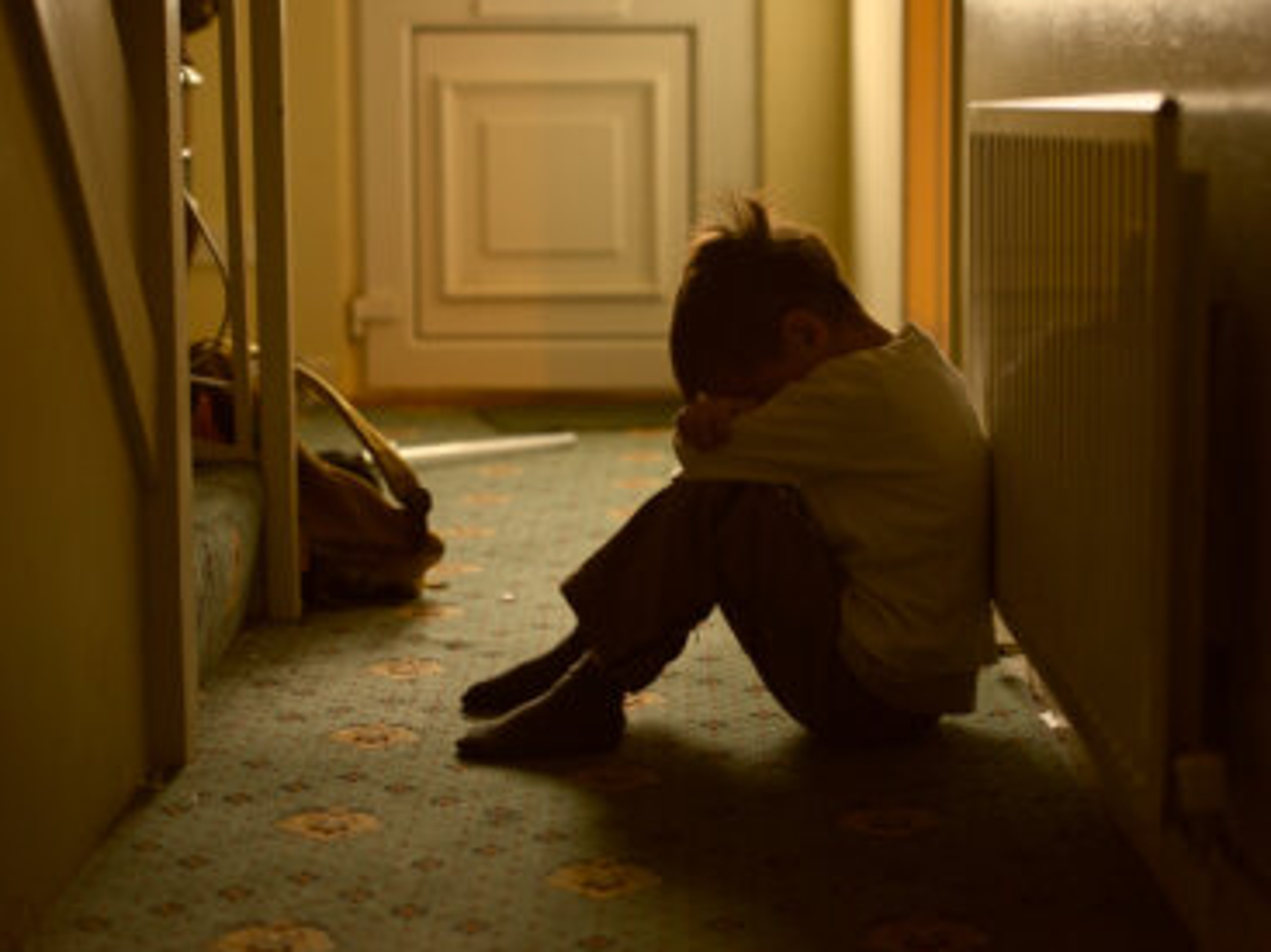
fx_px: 2826
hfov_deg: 25.3
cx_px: 696
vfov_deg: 19.1
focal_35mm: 77
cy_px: 474
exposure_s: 1/60
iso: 1600
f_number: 2.8
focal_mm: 70
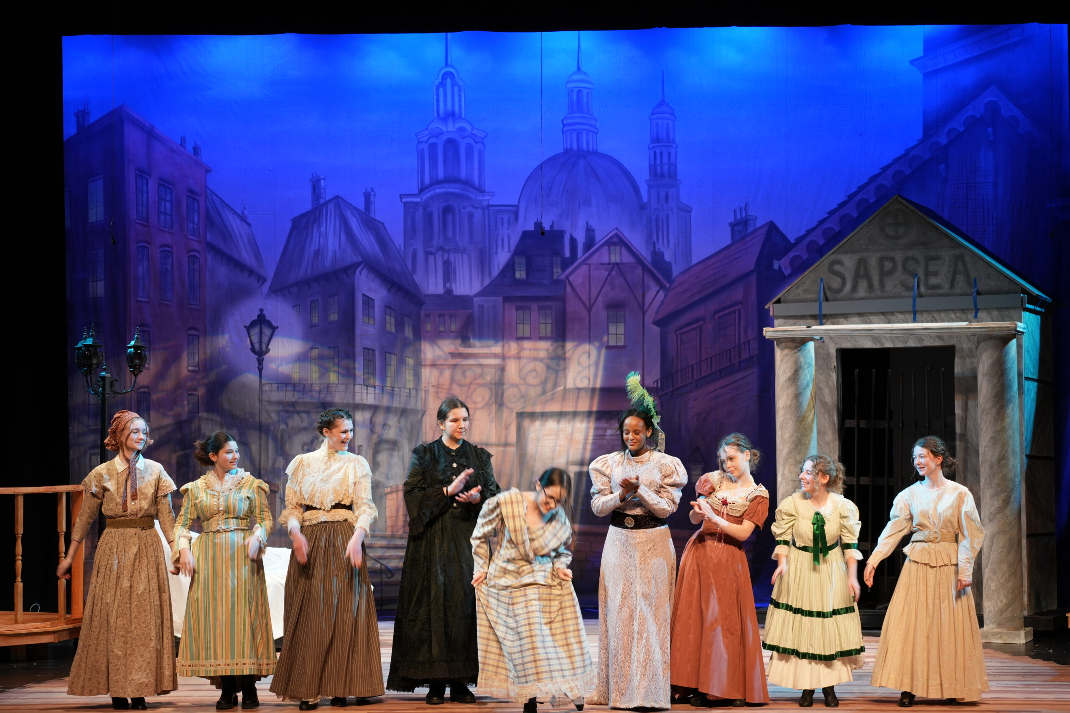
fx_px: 2289
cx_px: 535
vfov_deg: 17.7
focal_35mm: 77
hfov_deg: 26.3
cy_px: 356
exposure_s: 1/80
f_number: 4.5
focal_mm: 77
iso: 500
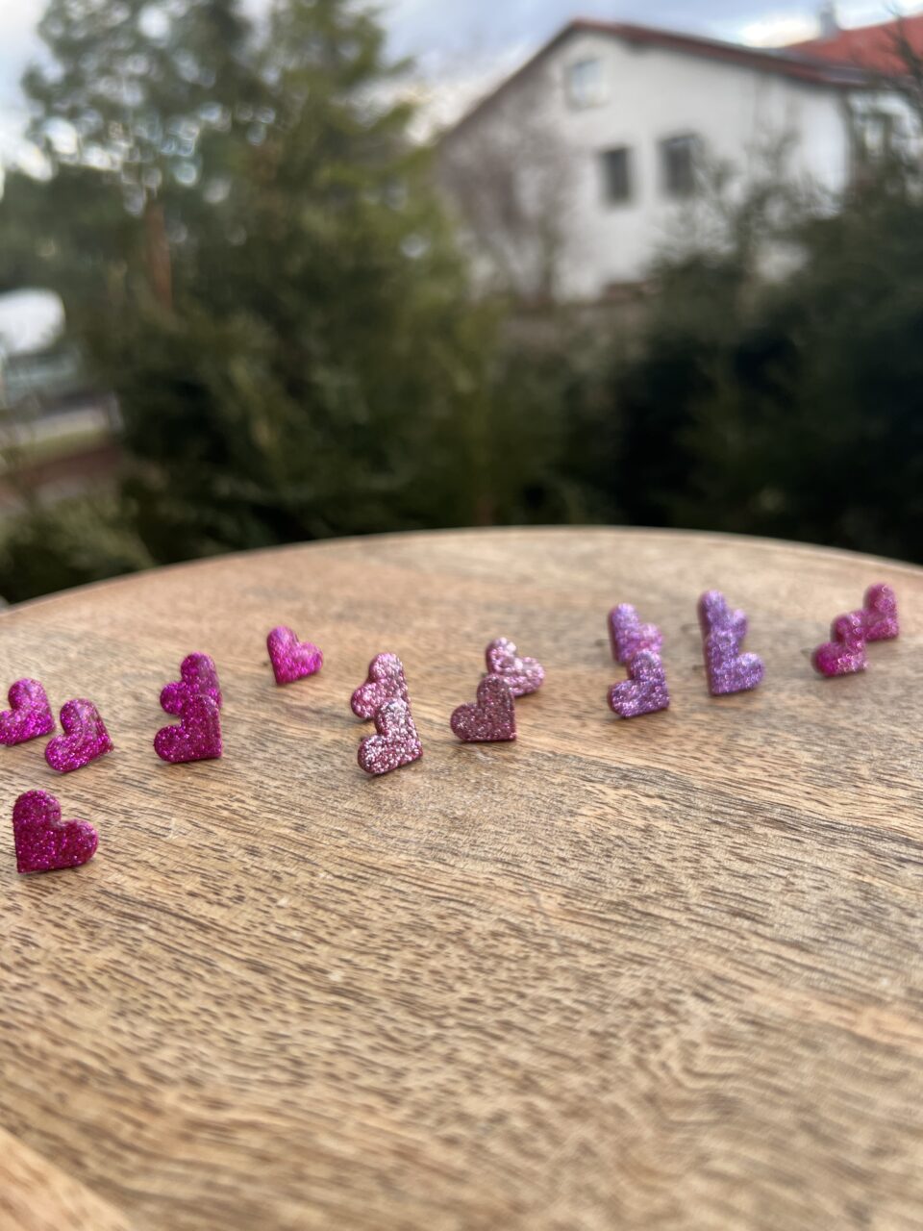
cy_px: 616
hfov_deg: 53.1
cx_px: 462
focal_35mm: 26
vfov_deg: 67.3
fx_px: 924
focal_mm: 5.7
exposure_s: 1/121
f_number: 1.5
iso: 40
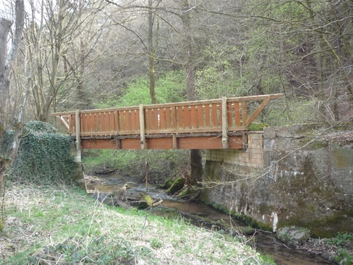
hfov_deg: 56.8
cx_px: 176
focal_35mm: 32
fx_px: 326
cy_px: 132
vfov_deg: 44.2
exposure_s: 1/125
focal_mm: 5.2
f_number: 3.3
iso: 200
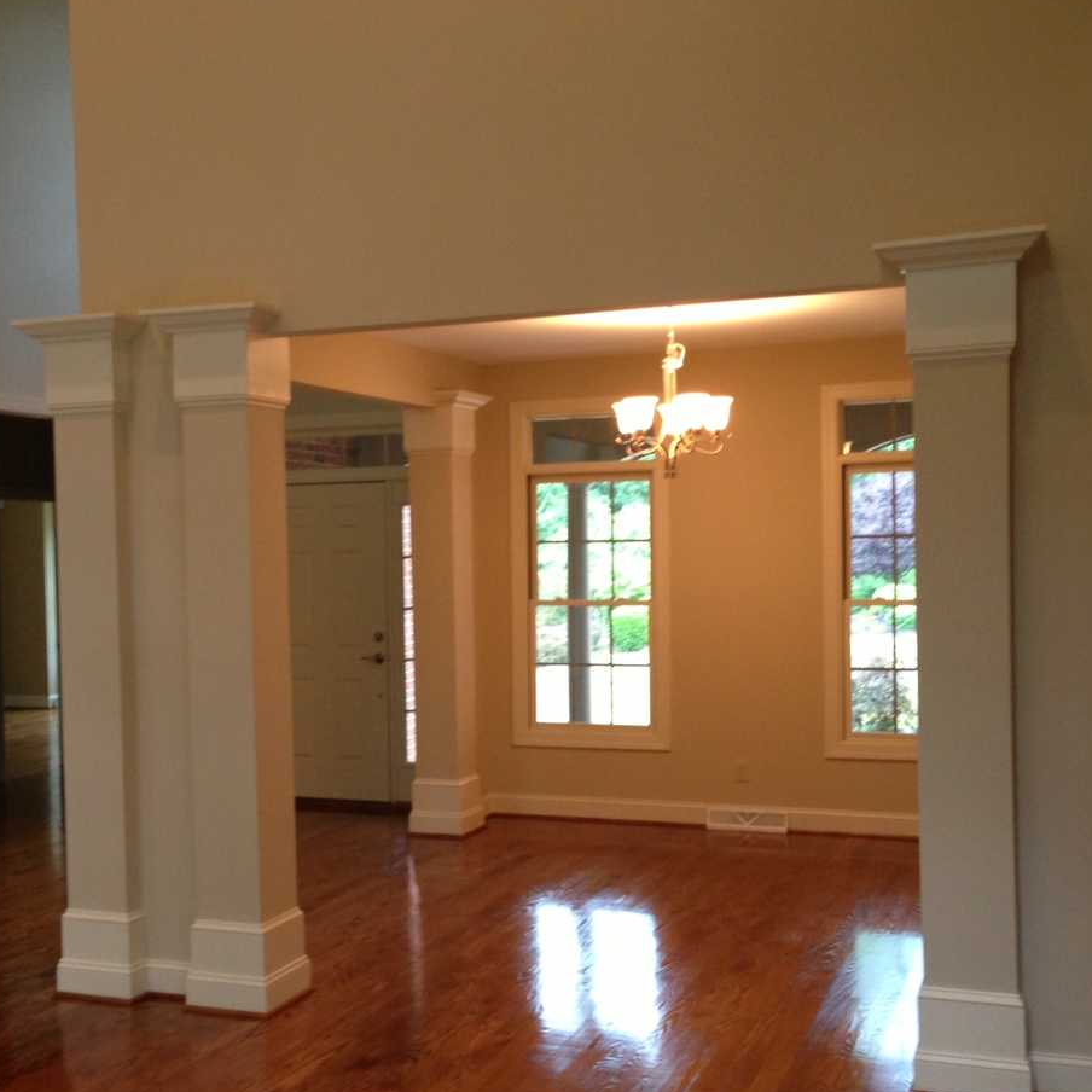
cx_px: 481
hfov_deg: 39.1
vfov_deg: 39.1
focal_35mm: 43
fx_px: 1535
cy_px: 591
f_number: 2.4
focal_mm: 4.13
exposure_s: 1/20
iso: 160
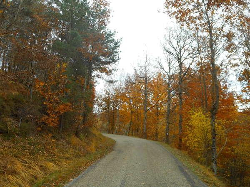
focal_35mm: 39
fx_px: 282
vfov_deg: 36.8
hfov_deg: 47.9
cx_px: 125
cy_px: 94
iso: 80
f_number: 4.5
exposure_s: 1/100
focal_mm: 6.9
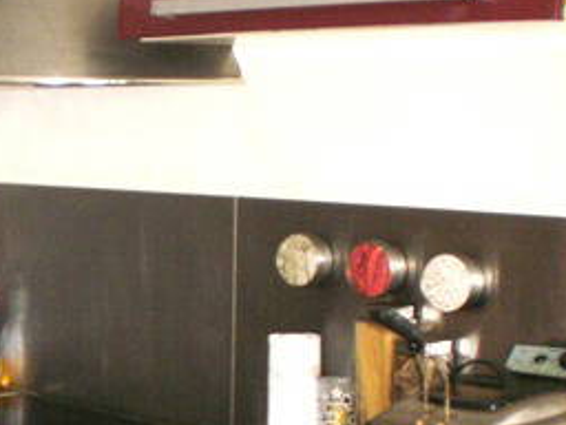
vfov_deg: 16.3
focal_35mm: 90
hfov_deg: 20.6
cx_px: -86
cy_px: 323
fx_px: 1472
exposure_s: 1/30
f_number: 3.1
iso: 160
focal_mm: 6.3
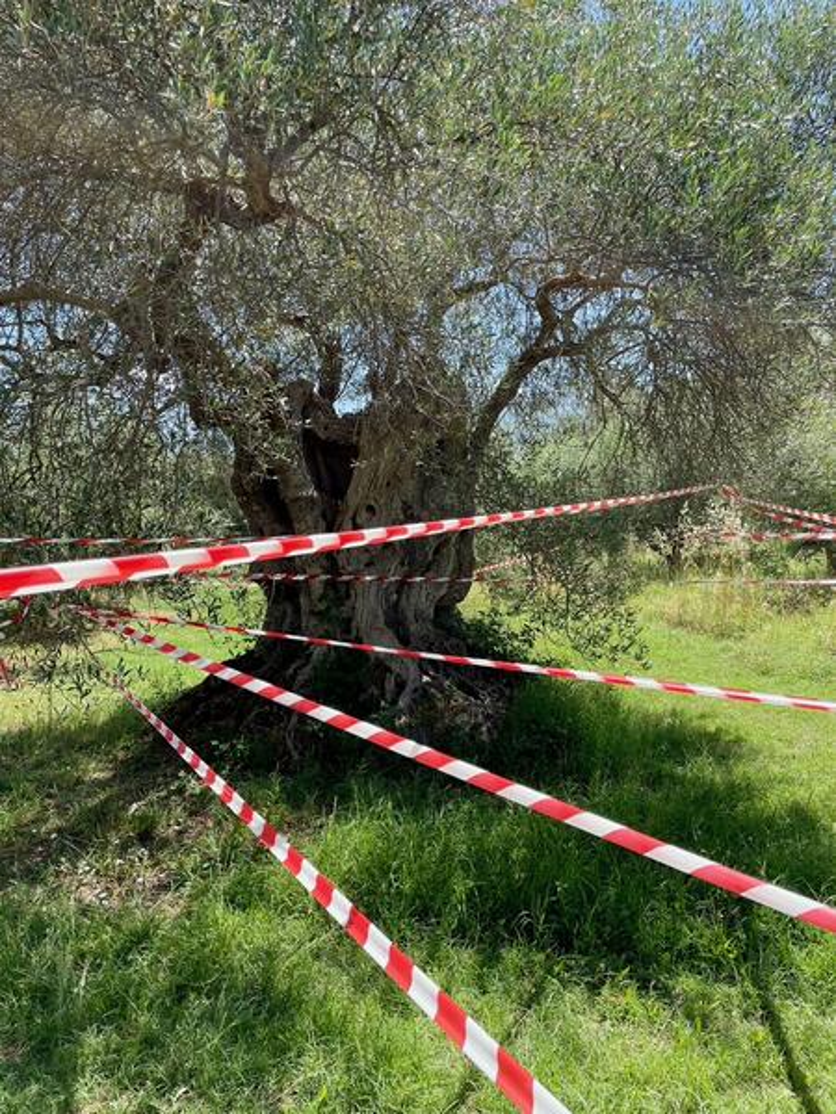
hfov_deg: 53.1
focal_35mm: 26
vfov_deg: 67.3
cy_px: 557
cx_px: 418
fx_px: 837
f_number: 1.6
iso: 32
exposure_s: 1/910
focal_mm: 4.2
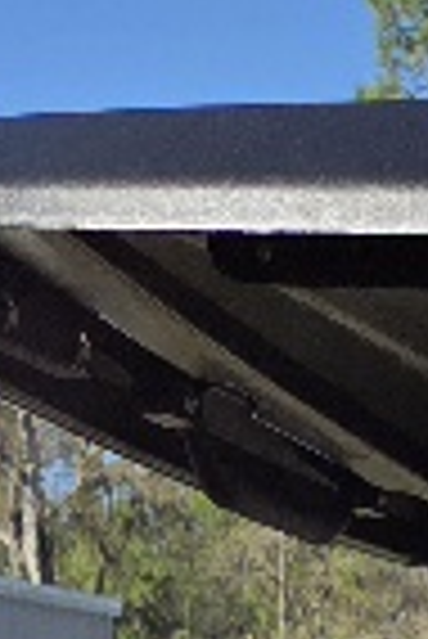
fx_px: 2401
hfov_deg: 10.0
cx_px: 500
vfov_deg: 11.1
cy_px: 1786
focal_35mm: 135
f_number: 1.8
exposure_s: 1/10000
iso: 80
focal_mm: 5.4
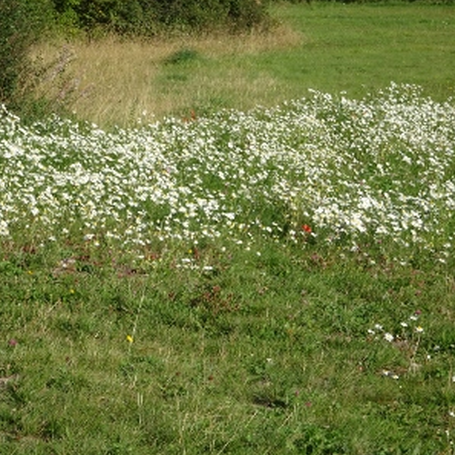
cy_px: 228
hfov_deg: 12.7
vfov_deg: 12.7
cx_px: 170
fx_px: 2037
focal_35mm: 137
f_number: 5.6
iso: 80
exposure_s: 1/320
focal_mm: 19.68
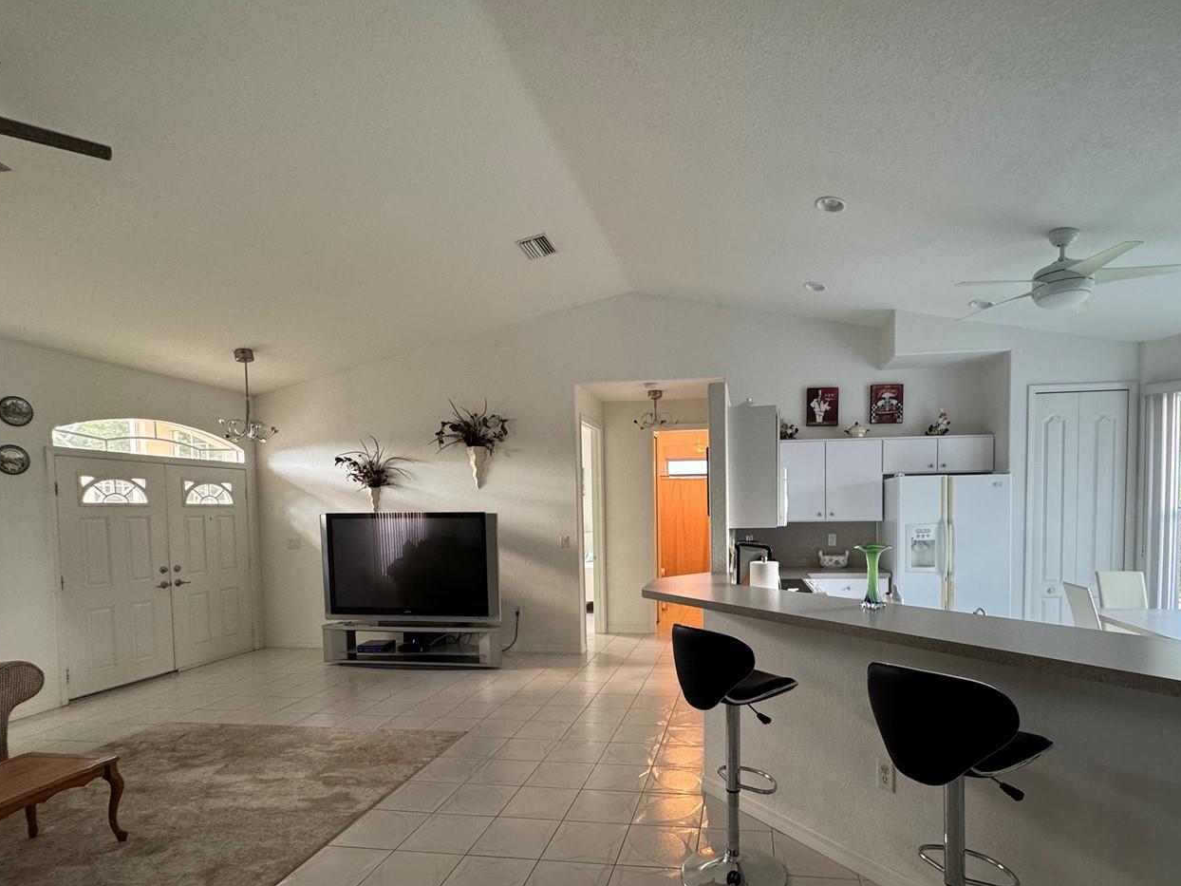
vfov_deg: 70.8
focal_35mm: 18
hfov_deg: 87.3
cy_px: 537
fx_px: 614
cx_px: 669
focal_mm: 2.22
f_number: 2.2
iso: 200
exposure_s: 1/60
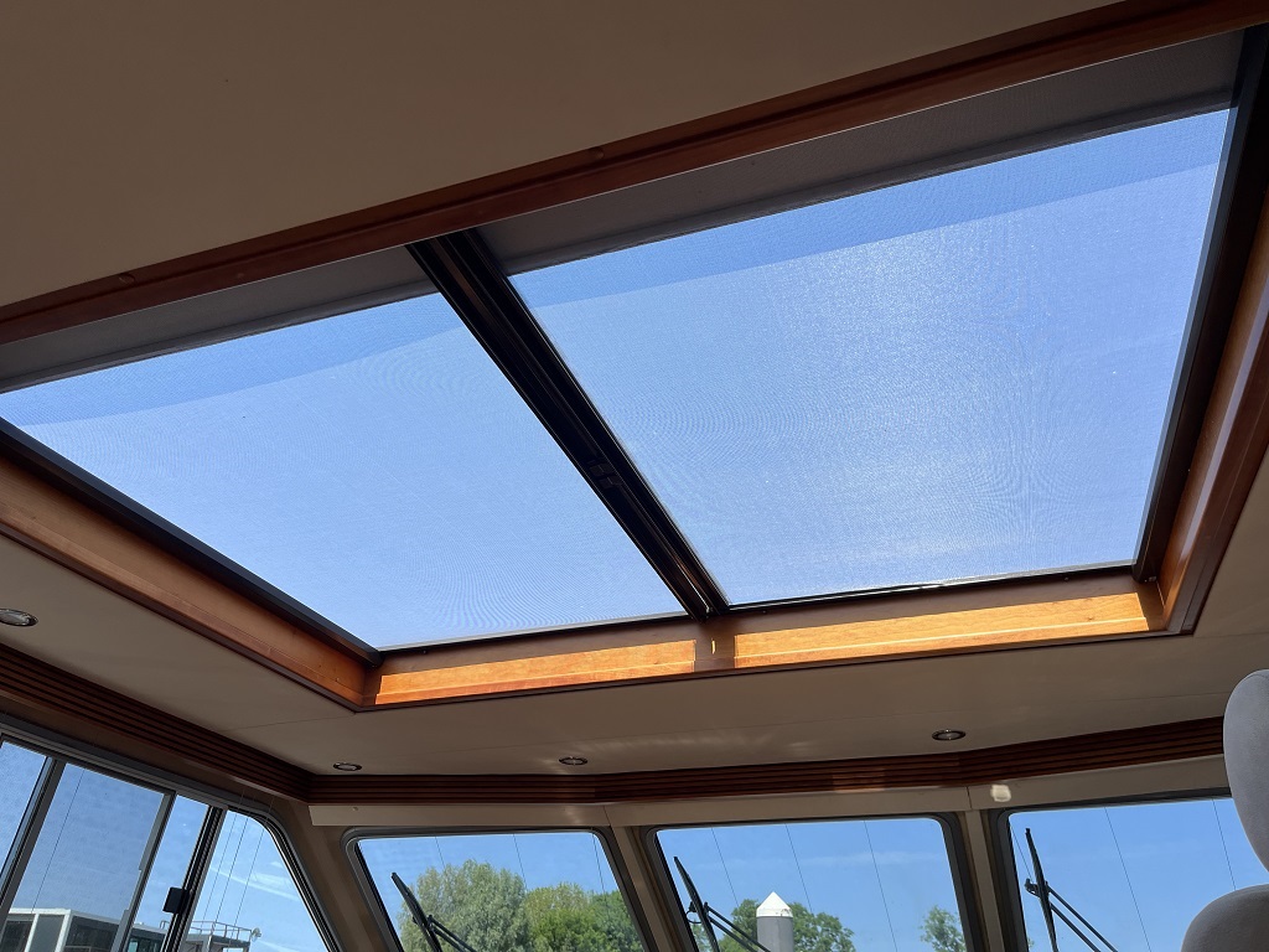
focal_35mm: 26
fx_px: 953
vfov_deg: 53.1
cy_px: 476
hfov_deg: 67.3
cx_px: 634
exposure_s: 1/1422
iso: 50
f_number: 1.6
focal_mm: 5.1
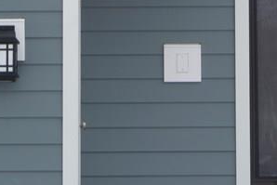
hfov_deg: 7.9
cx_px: 138
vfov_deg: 5.3
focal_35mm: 259
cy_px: 7
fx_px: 1994
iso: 80
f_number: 4.9
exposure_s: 1/200
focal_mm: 20.7
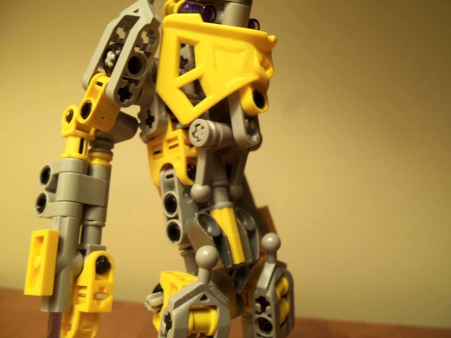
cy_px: 169
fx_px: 378
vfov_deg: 48.2
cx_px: 226
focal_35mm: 29
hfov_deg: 61.7
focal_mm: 5.2
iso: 100
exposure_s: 1/30
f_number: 3.4
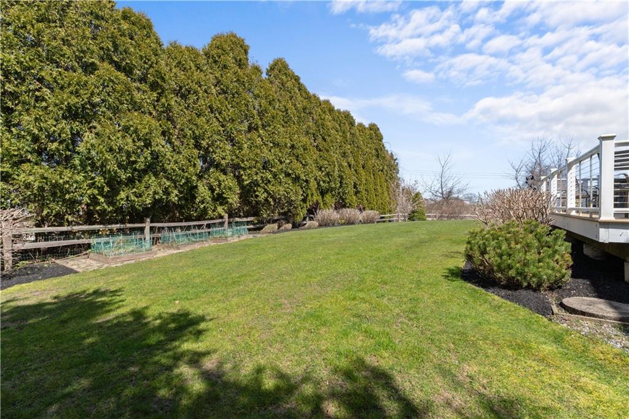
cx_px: 314
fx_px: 288
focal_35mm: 16
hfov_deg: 95.0
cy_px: 210
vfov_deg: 72.0
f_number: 7.1
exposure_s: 1/200
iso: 100
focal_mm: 11
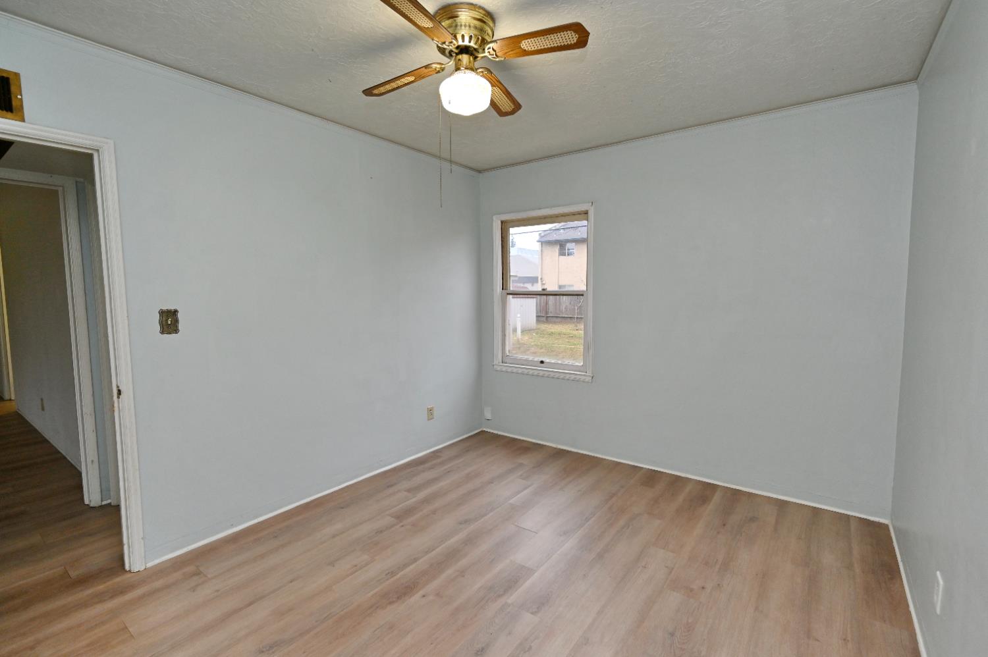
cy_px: 328
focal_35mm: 16
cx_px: 494
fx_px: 439
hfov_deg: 96.8
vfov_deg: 73.7
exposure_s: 1/60
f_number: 4
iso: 400
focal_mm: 16
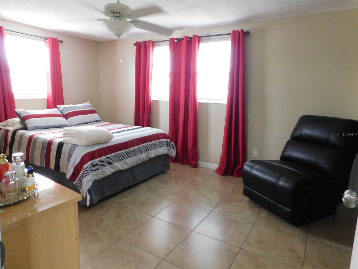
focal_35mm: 23
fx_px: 238
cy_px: 134
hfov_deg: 73.9
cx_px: 179
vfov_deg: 58.9
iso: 400
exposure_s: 1/30
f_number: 3
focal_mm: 4
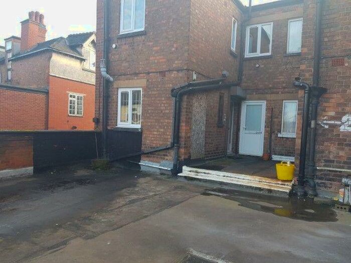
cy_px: 132
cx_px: 176
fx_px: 264
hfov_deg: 67.3
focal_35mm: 26
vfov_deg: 53.1
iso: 40
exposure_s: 1/198
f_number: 1.7
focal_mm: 4.2
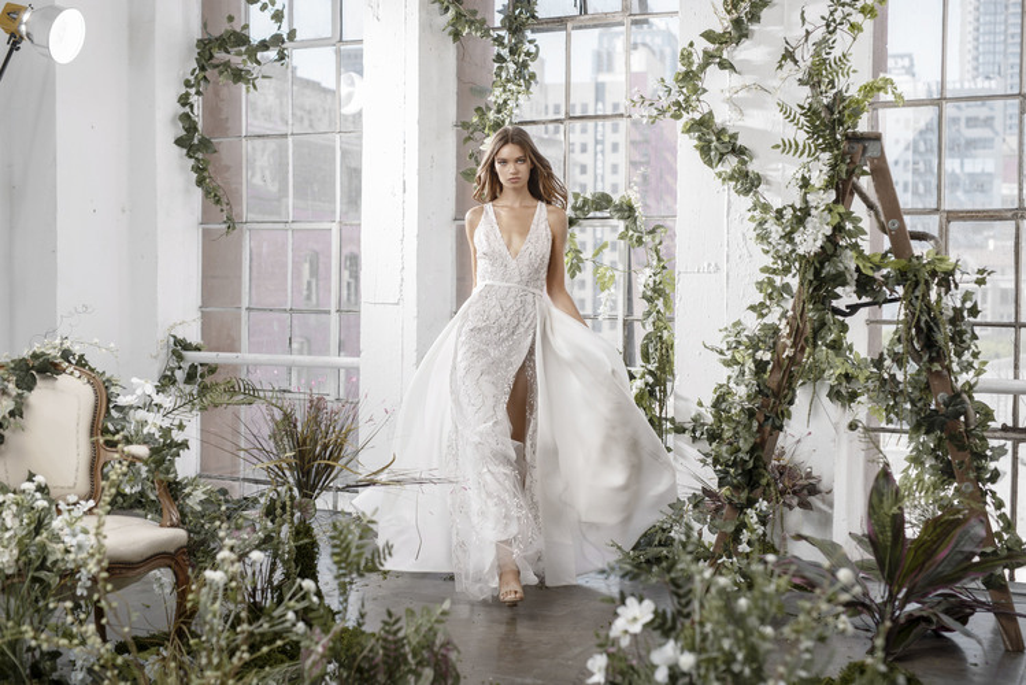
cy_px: 342
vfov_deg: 27.0
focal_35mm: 50
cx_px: 513
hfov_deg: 39.6
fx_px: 1425
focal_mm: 50
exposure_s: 1/200
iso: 64
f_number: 2.8
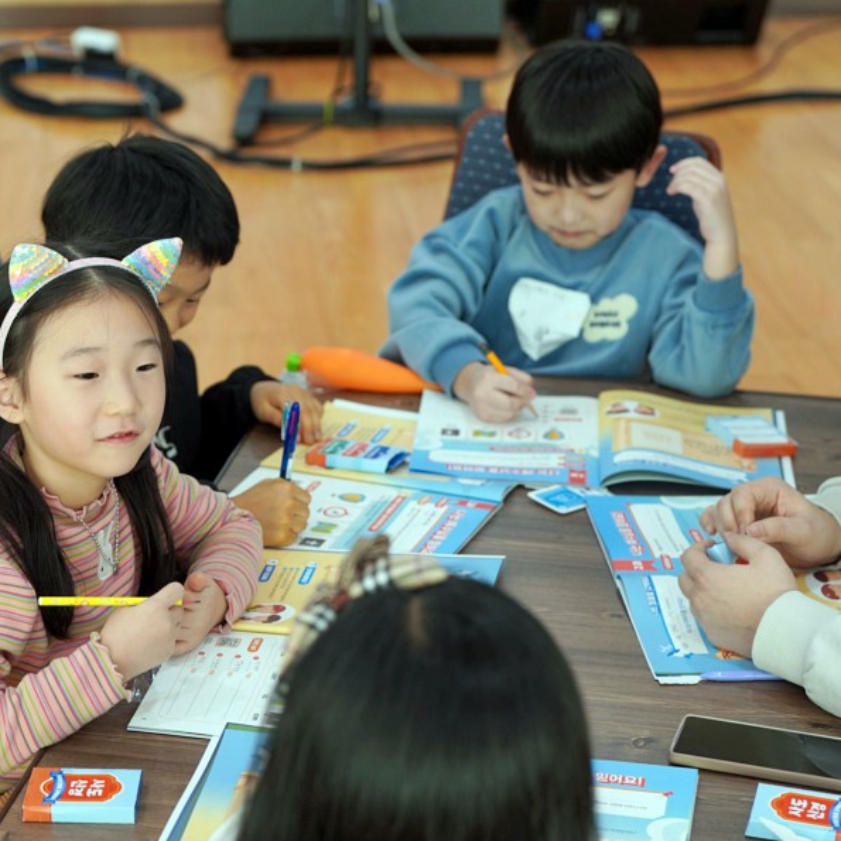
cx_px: 249
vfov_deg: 19.3
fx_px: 2474
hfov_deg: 19.2
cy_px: 421
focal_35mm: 90
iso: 640
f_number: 4
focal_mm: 70
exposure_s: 1/160
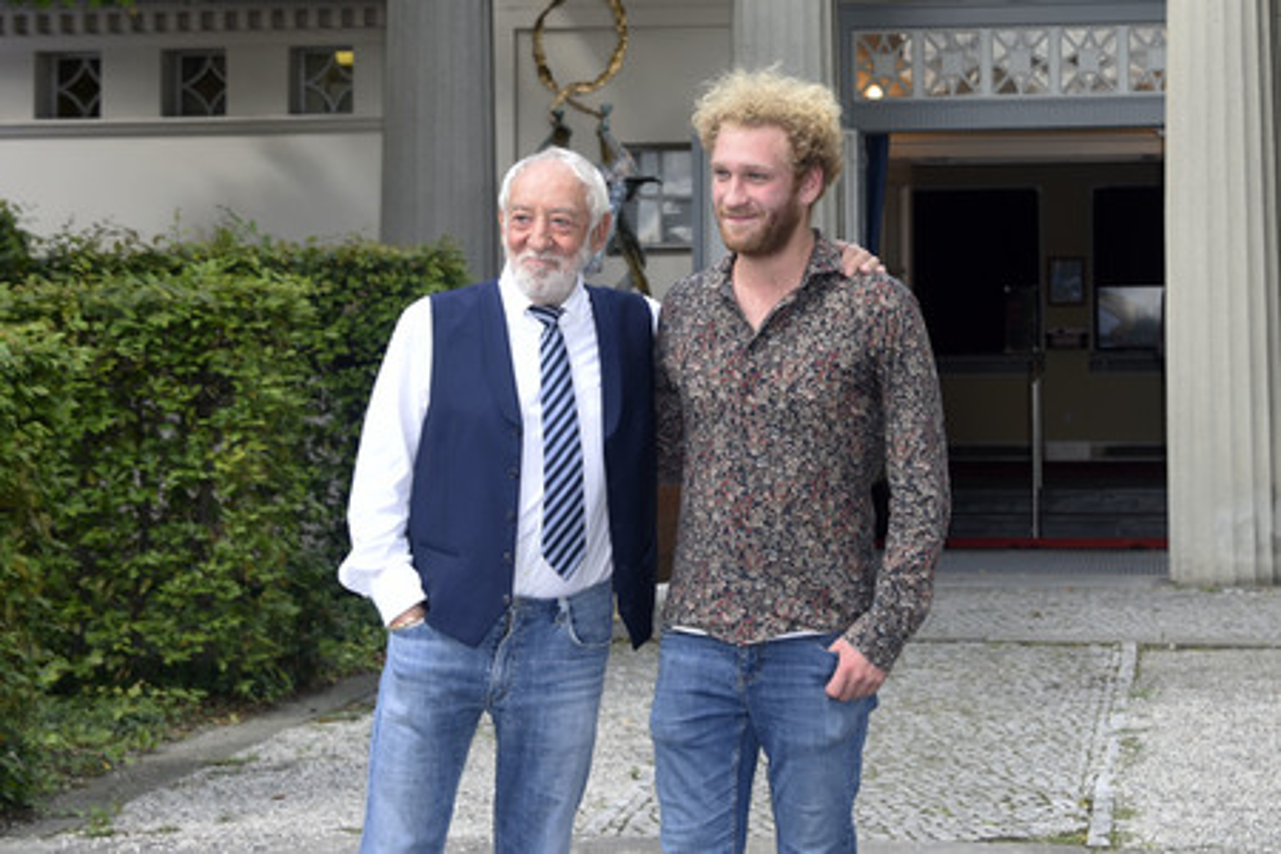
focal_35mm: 50
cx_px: 640
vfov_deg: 27.0
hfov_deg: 39.6
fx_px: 1779
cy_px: 427
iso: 250
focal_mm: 50
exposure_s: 1/160
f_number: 6.3
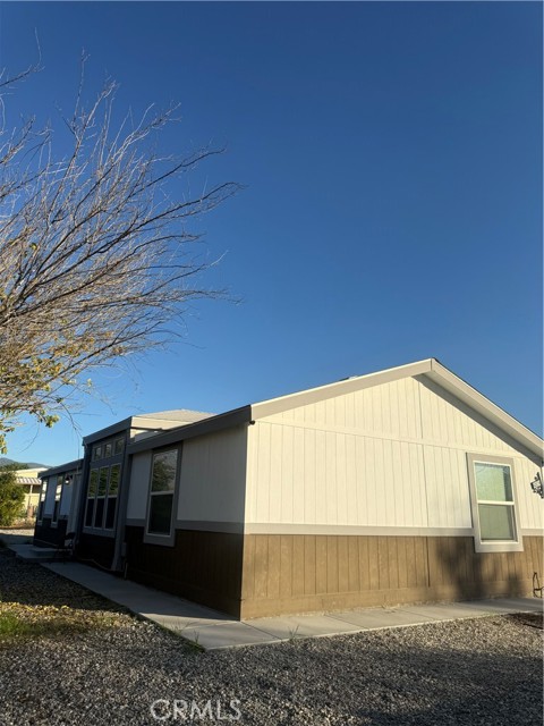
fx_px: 503
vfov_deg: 71.6
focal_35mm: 24
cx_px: 272
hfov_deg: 56.8
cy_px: 363
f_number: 1.78
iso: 80
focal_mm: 6.76
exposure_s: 1/4975
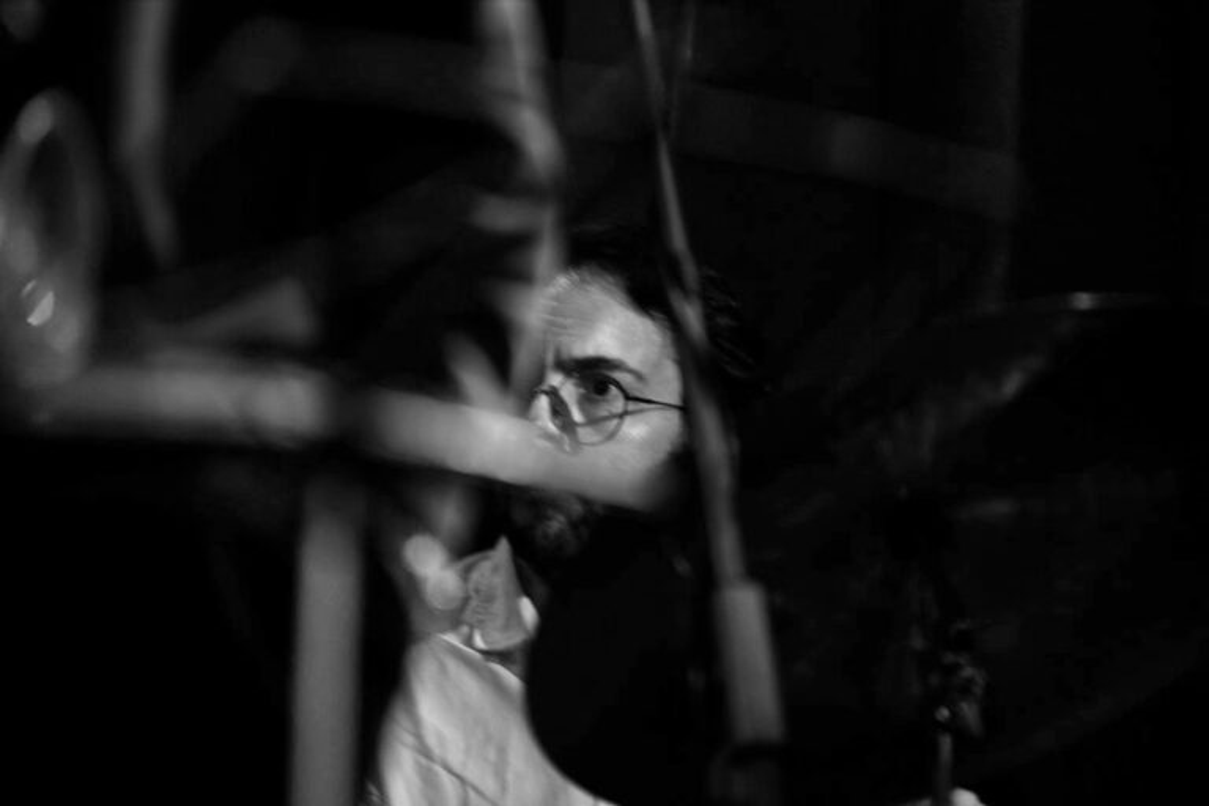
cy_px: 403
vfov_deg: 6.9
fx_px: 6716
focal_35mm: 200
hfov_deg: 10.3
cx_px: 604
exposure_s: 1/160
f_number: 2.8
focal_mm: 200
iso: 1000
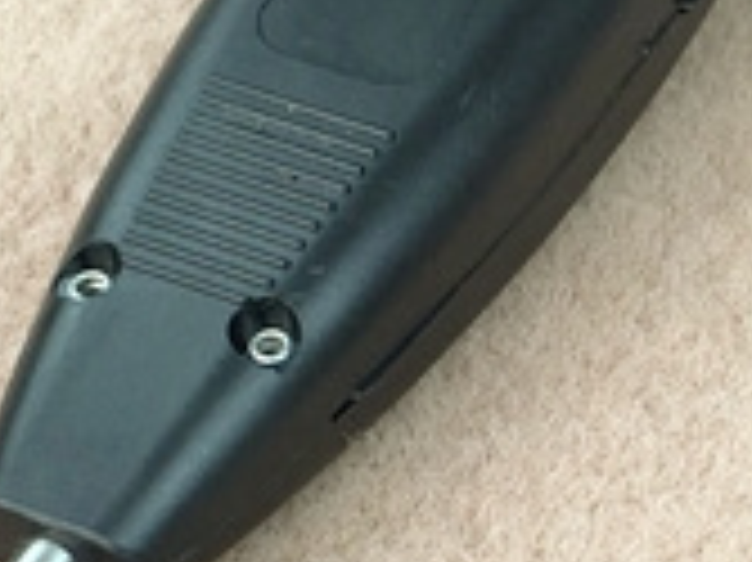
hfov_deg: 14.0
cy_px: 715
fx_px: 3017
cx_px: 761
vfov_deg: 10.4
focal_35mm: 139
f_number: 2.2
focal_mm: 4.15
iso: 25
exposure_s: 1/50
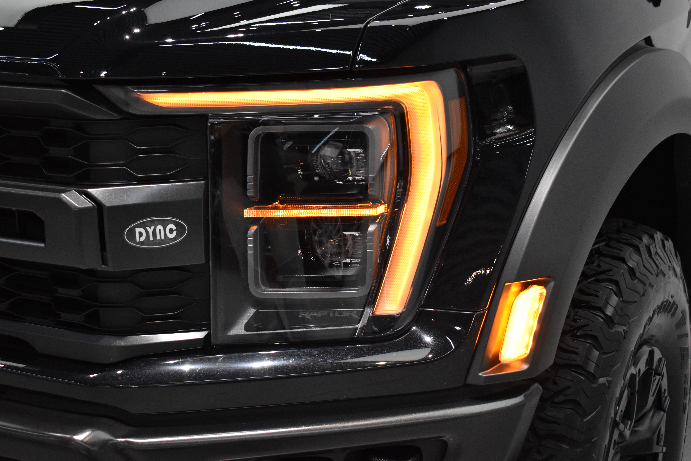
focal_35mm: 57
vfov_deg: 23.8
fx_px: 1094
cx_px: 346
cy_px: 230
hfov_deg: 35.1
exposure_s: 1/200
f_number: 4.8
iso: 1600
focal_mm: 38
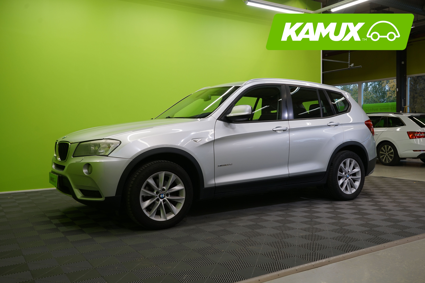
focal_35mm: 32
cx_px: 212
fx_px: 378
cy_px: 142
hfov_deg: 58.7
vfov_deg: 41.1
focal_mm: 32
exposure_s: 1/30
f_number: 6.3
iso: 400
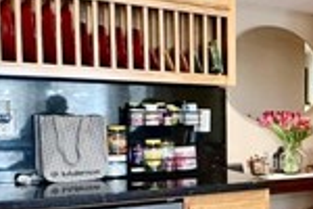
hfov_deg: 22.0
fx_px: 539
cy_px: 140
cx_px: 545
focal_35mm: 62
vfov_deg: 21.8
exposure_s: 1/60
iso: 500
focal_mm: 2.22
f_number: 2.2
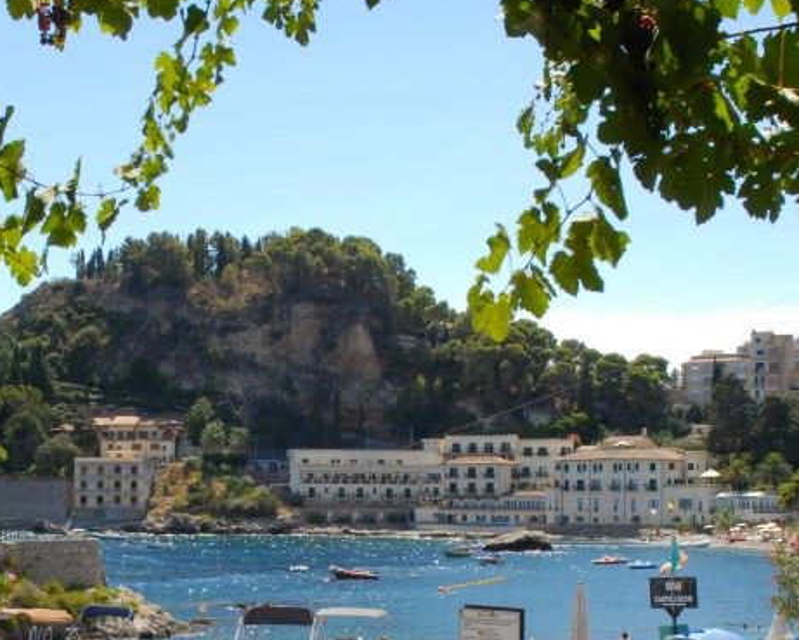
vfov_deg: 27.1
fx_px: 1301
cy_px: 513
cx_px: 279
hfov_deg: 33.9
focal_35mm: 55
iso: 100
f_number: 11
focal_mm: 18
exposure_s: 1/80
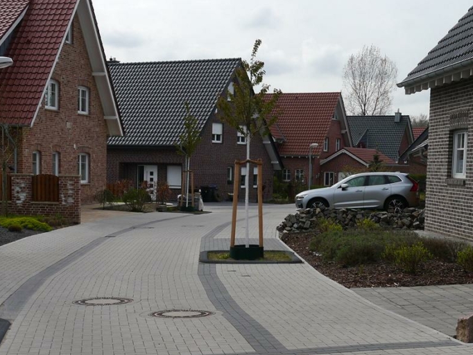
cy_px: 295
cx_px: 201
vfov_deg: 18.7
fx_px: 1066
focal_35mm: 78
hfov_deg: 25.0
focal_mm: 19
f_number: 8
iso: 160
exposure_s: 1/400
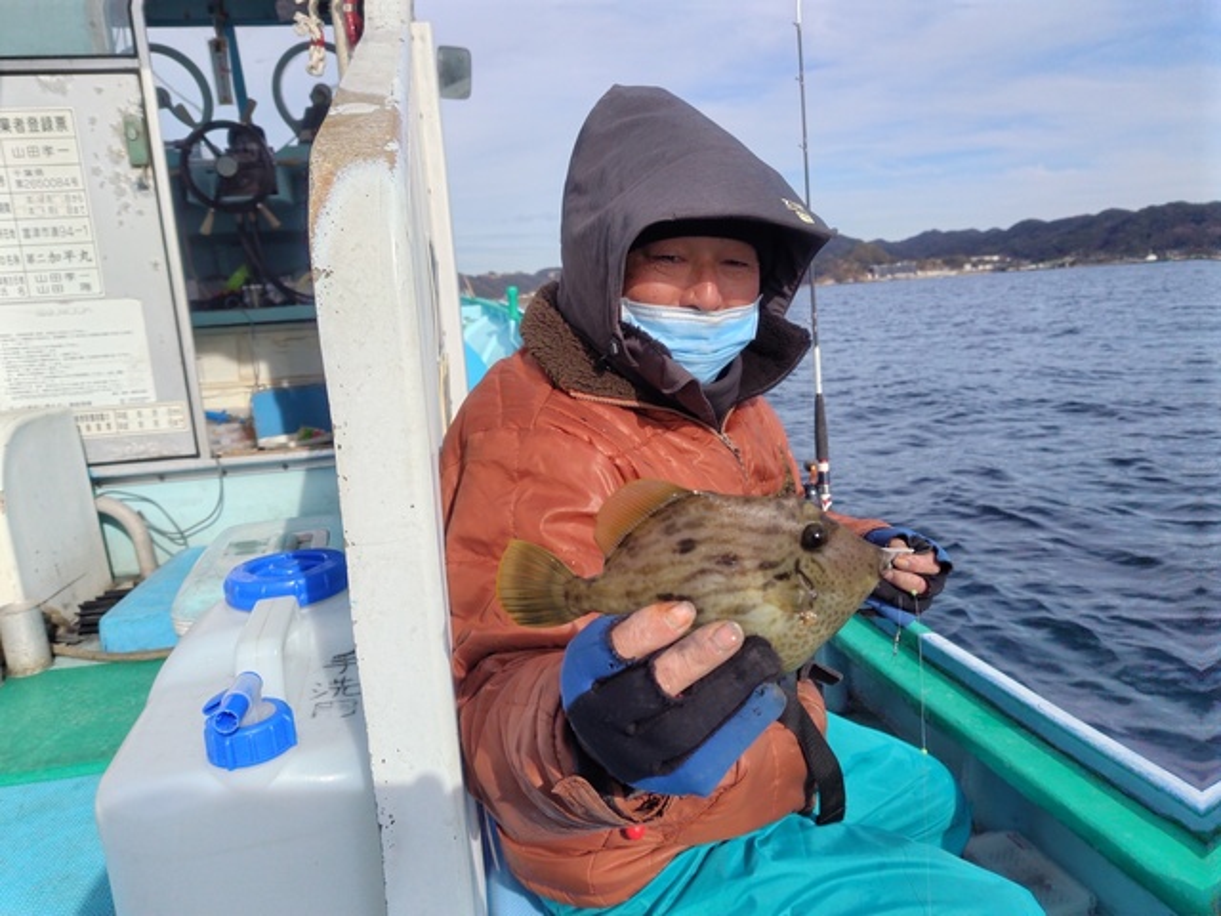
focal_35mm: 23
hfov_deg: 73.9
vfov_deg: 58.9
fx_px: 811
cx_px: 610
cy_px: 458
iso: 50
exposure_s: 1/1366
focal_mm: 5.6
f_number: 1.9
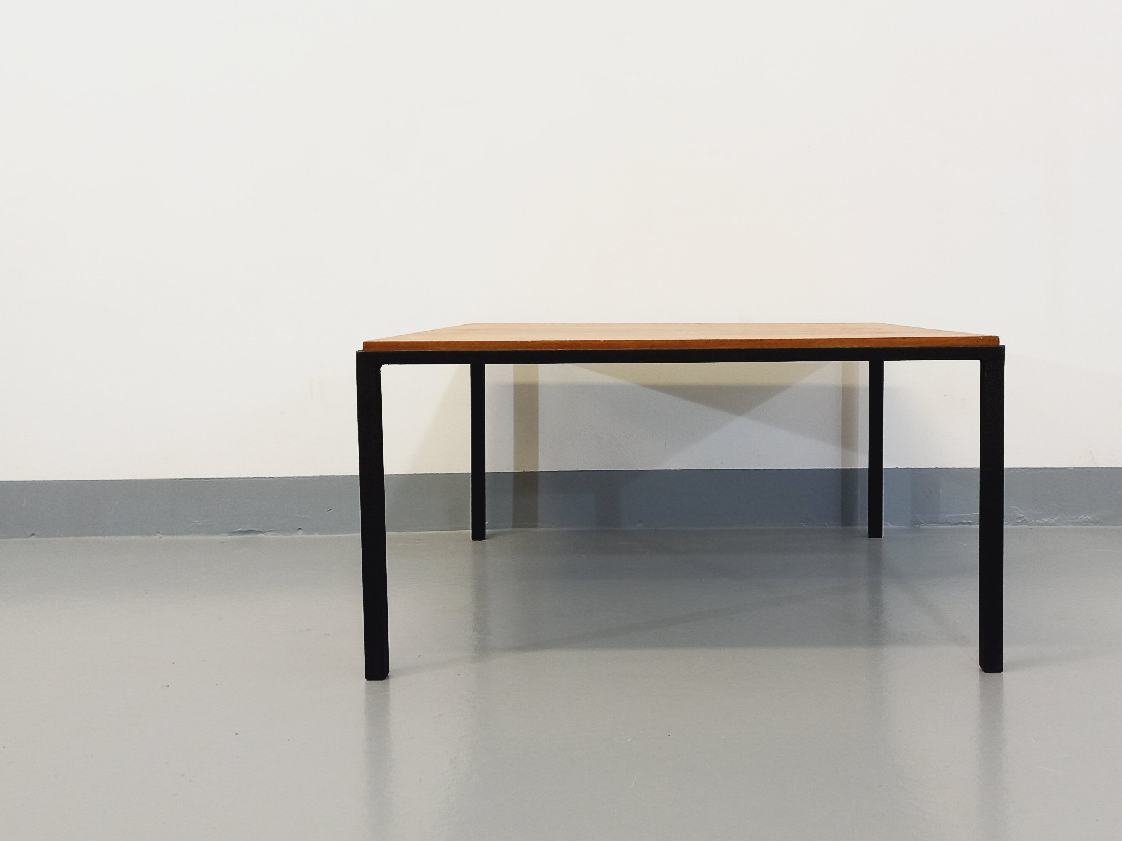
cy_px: 379
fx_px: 1102
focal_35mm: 34
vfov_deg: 41.7
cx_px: 680
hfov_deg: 53.5
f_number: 1.8
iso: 200
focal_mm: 4.65
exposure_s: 1/49
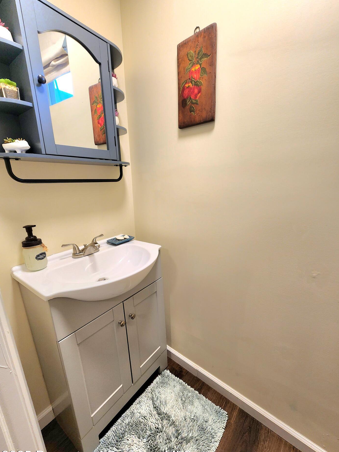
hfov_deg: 85.7
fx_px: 183
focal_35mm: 14
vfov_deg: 102.0
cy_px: 235
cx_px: 172
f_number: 2.2
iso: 160
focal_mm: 2.2
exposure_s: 1/60.2
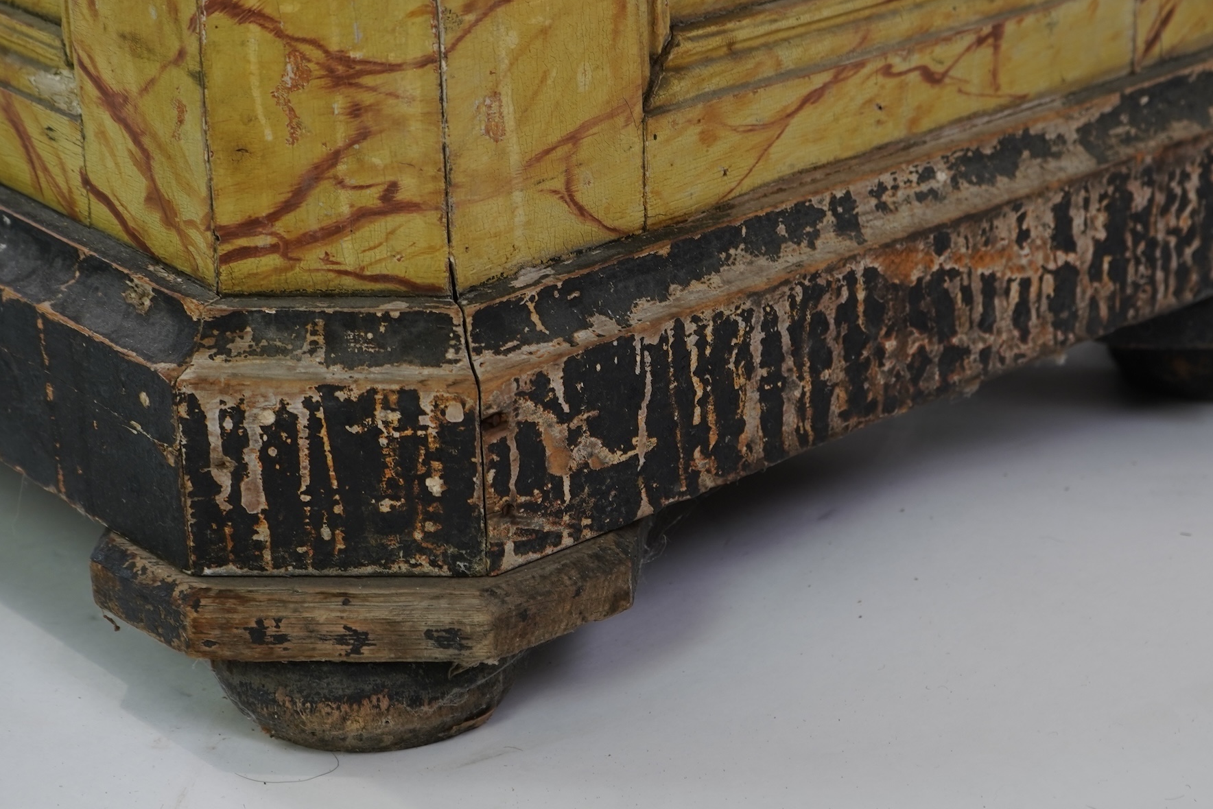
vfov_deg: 14.4
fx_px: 3201
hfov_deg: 21.4
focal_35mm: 95
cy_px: 353
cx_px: 733
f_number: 5
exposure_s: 1/80
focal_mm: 56
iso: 320
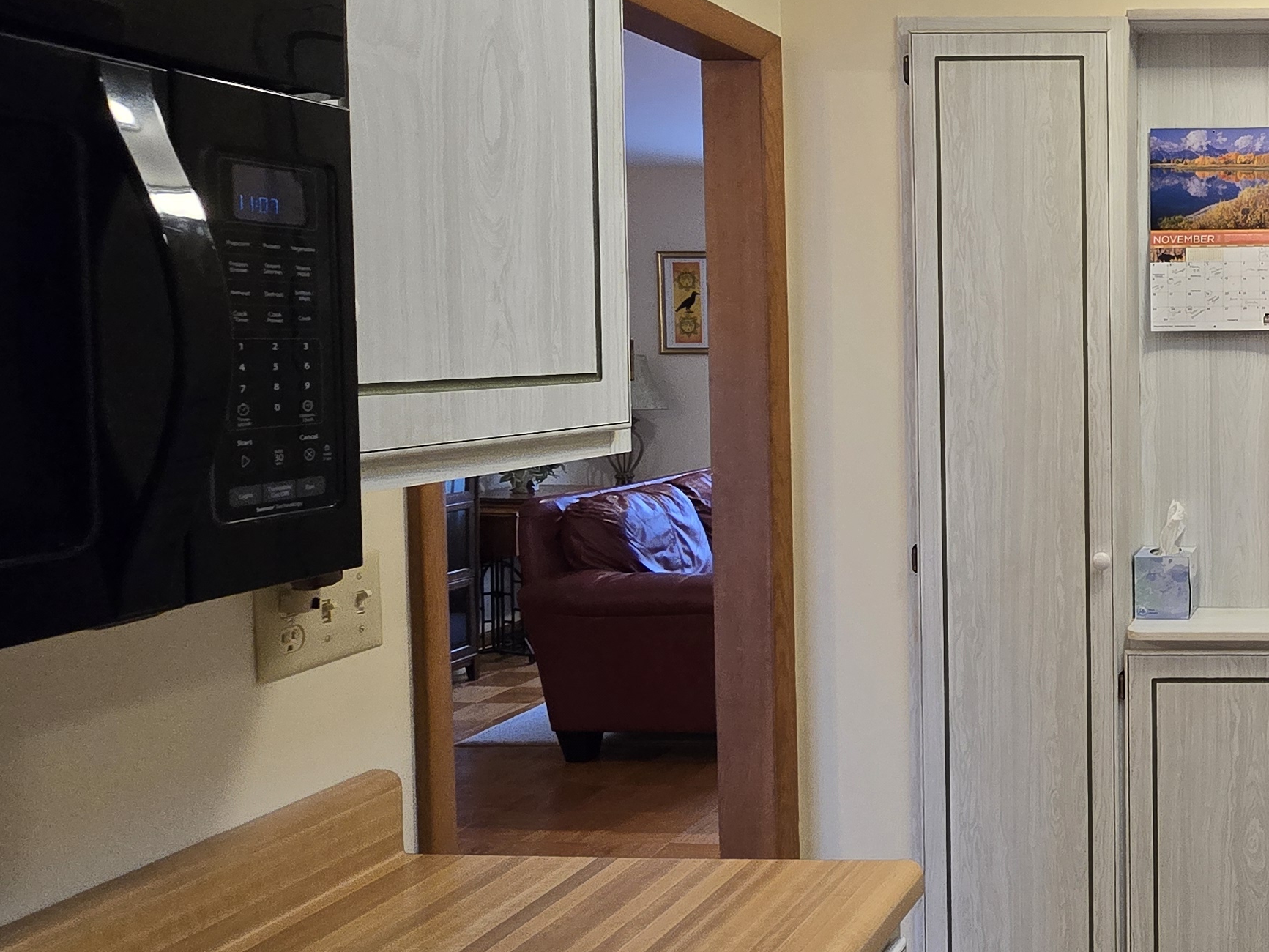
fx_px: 1100
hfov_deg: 46.8
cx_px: 1344
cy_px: 410
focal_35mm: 30
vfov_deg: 46.7
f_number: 2.2
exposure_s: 1/60
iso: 200
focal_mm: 2.2
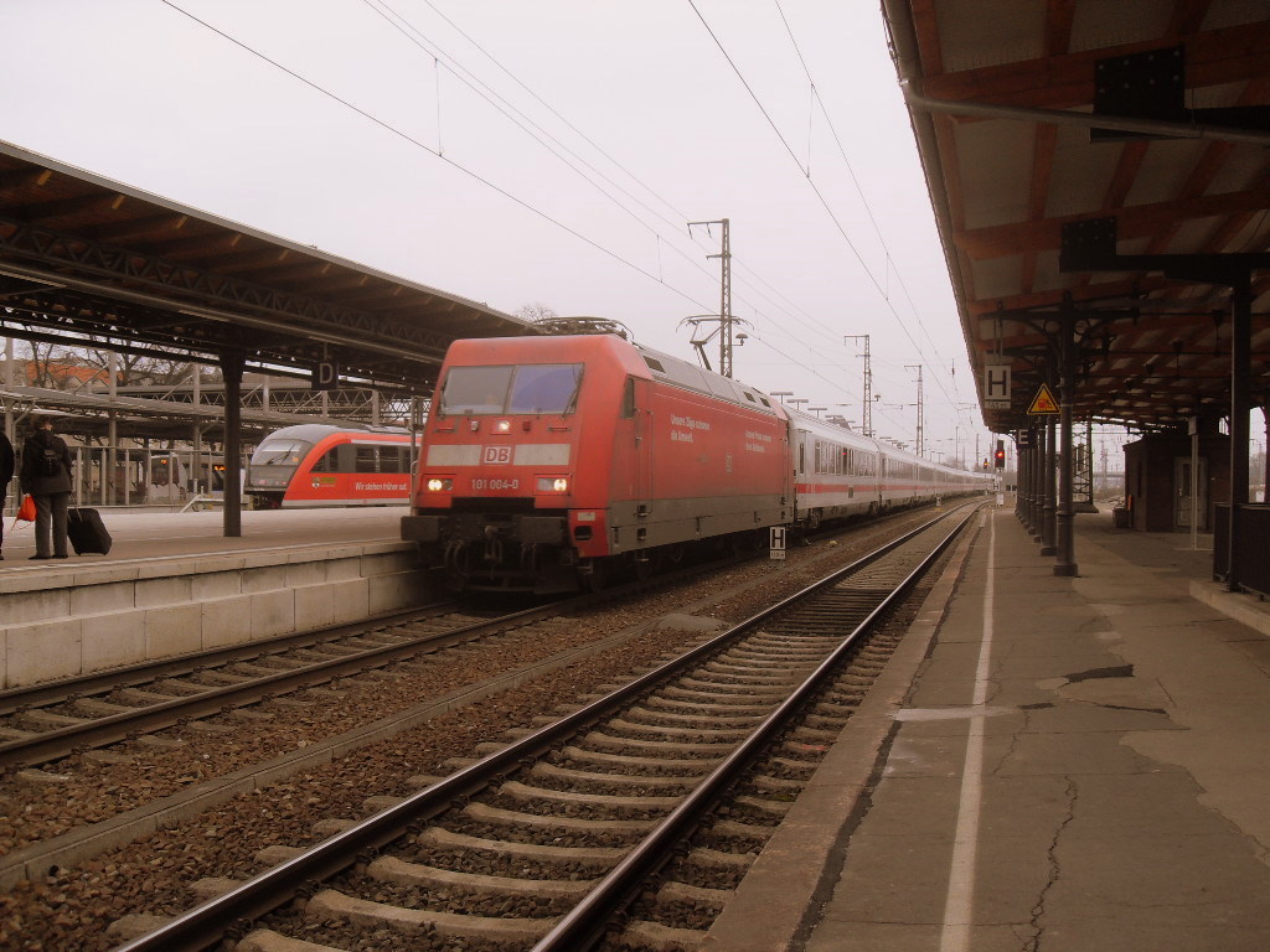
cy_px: 476
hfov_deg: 54.0
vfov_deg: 41.8
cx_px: 635
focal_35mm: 34
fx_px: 1247
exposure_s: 1/250
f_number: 2.8
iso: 80
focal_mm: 6.3
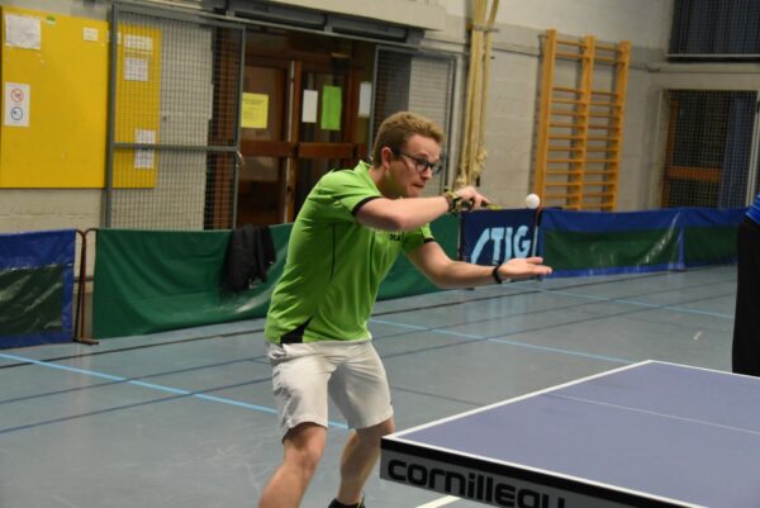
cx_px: 380
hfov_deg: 30.5
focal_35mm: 66
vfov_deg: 20.6
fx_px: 1394
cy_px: 254
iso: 3200
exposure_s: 1/125
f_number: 4.5
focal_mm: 44
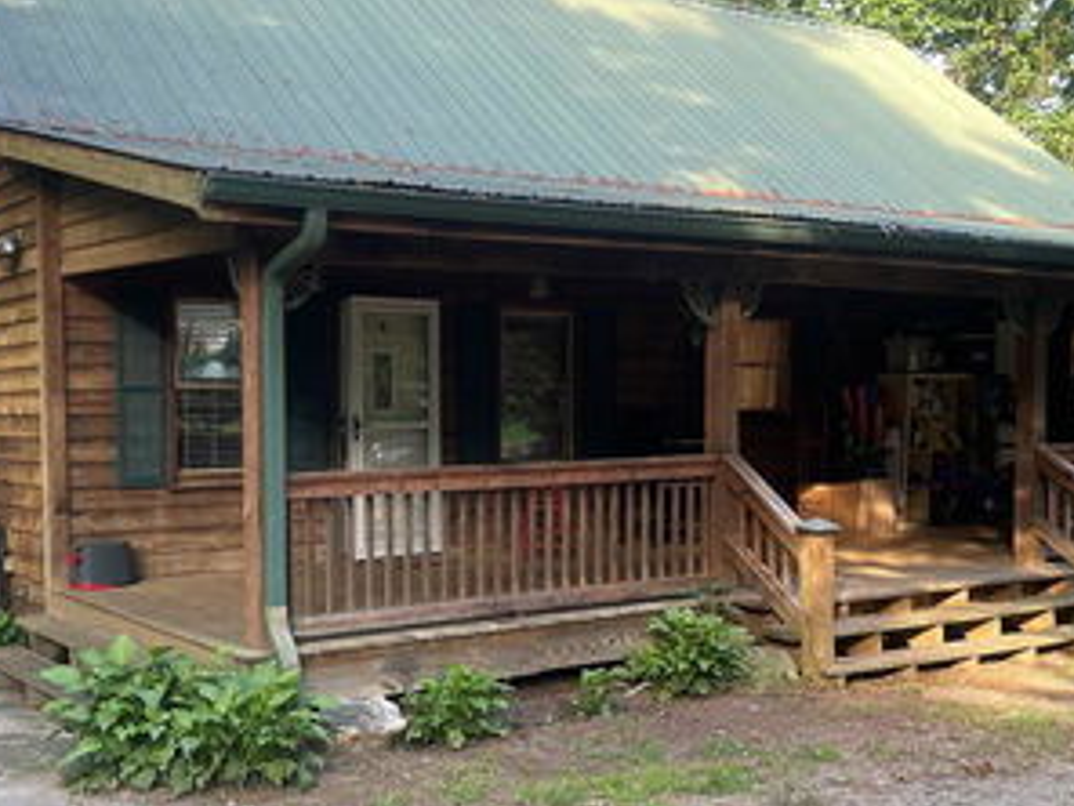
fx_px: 1396
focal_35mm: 45
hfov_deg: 41.8
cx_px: 414
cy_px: 490
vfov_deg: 32.1
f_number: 1.6
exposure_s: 1/121
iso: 64
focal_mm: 4.2
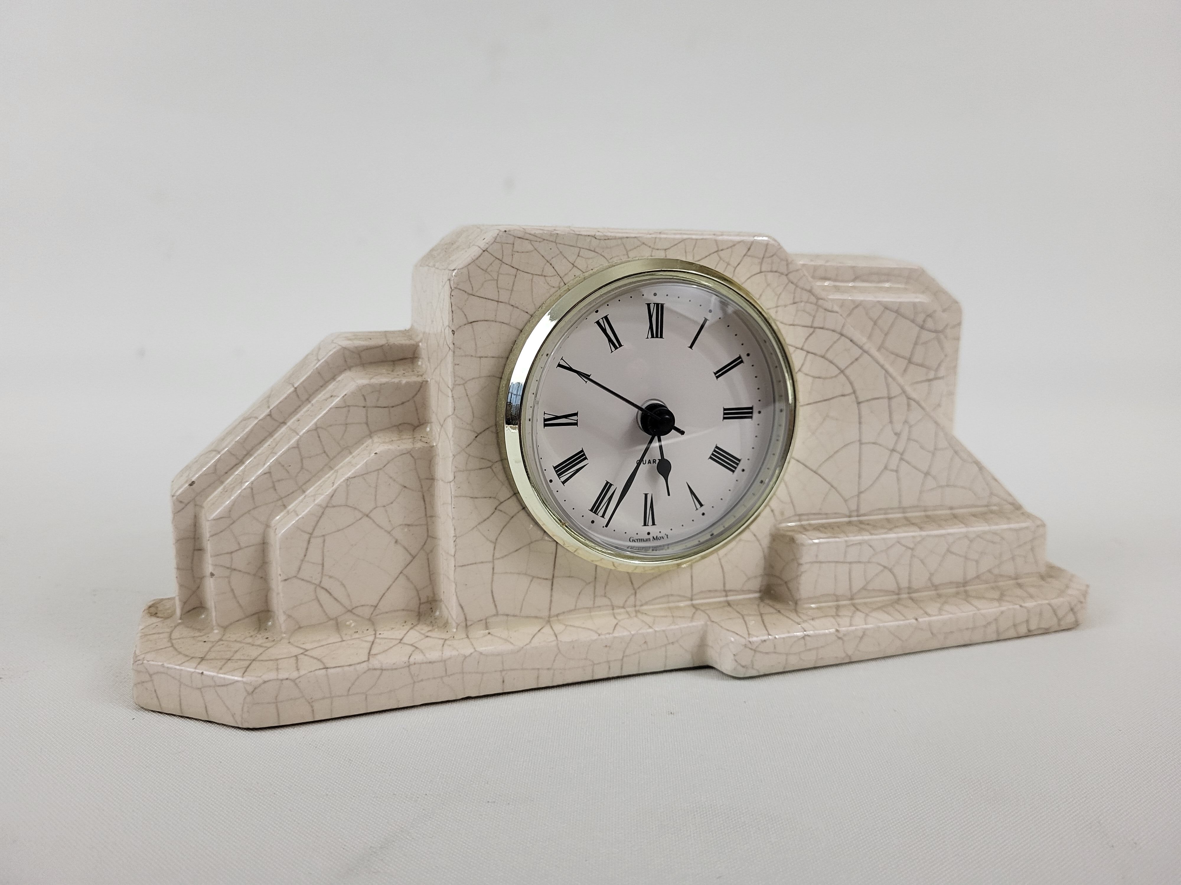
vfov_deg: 53.1
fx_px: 887
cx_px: 590
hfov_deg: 67.3
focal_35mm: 26
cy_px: 442
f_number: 1.8
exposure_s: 1/100
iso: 320
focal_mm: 5.4
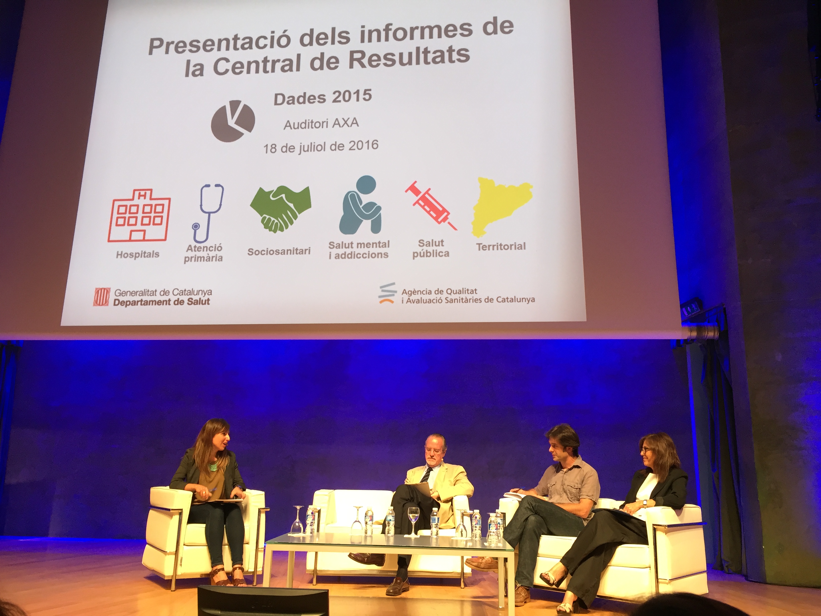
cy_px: 308
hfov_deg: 61.7
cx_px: 410
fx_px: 688
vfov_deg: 48.2
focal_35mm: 29
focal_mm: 4.15
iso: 100
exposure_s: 1/33
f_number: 2.2
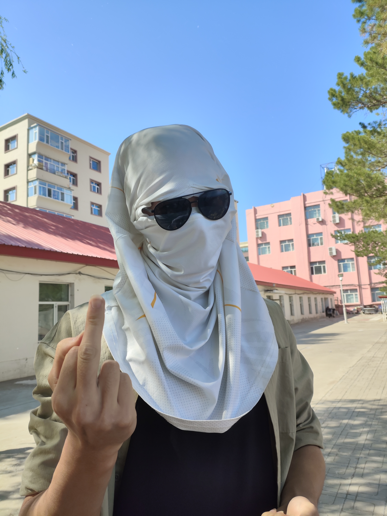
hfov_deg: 54.9
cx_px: 194
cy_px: 258
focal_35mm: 25
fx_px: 372
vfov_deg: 69.4
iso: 99
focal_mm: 4.71
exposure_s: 1/2000
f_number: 1.79
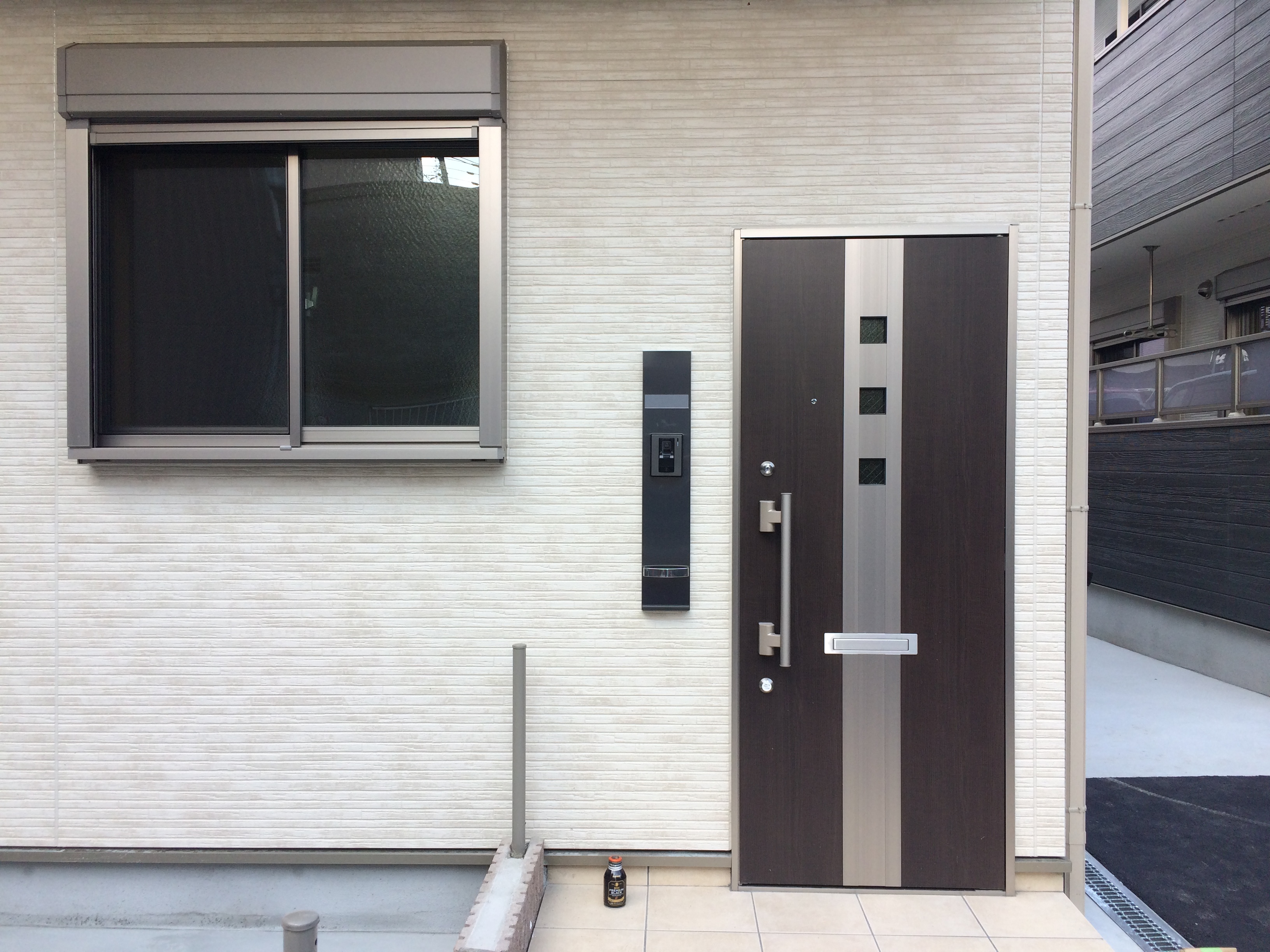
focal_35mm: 29
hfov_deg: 61.7
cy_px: 476
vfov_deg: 48.2
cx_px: 635
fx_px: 1064
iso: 32
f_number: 2.2
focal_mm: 4.15
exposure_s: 1/363
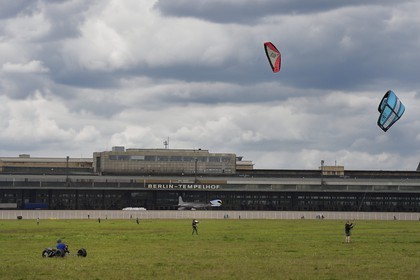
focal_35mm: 112
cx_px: 210
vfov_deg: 12.2
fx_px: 1307
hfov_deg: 18.3
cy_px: 140
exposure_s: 1/800
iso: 800
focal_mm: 112
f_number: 11
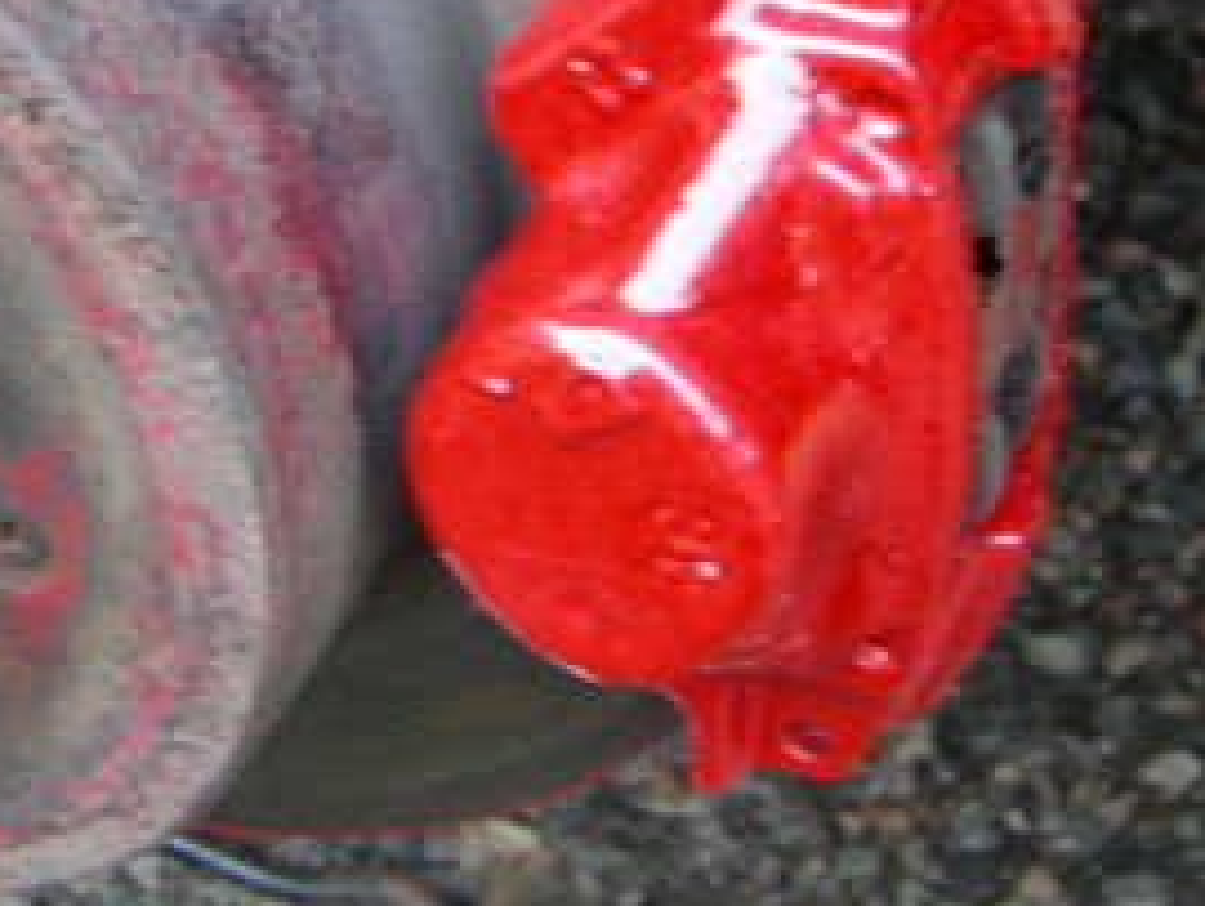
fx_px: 3136
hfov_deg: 21.7
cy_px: 22
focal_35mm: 90
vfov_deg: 16.1
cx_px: 460
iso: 100
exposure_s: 1/4.7
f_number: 2.8
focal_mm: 8
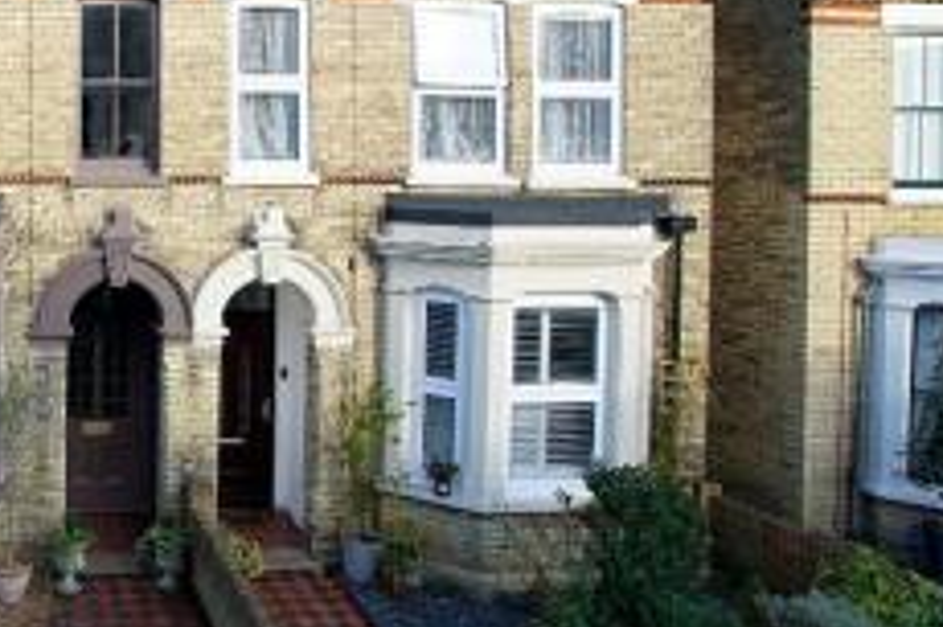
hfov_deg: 49.0
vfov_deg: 41.5
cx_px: -8
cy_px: 193
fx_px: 811
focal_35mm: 31
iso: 100
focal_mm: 10
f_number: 6.3
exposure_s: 1/100
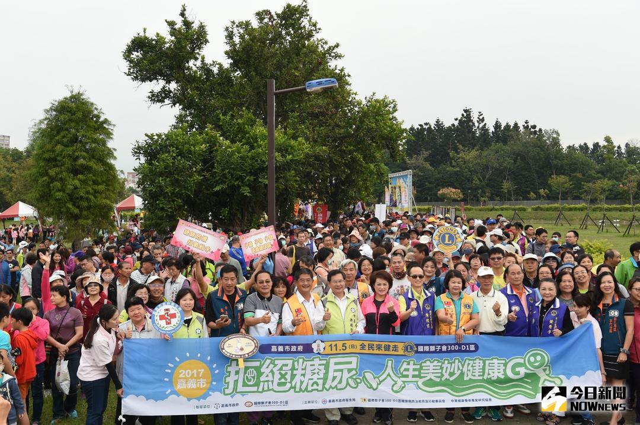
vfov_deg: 30.5
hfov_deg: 44.5
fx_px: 781
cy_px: 212
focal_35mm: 44
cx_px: 320
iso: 400
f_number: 7.1
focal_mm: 44
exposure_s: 1/200
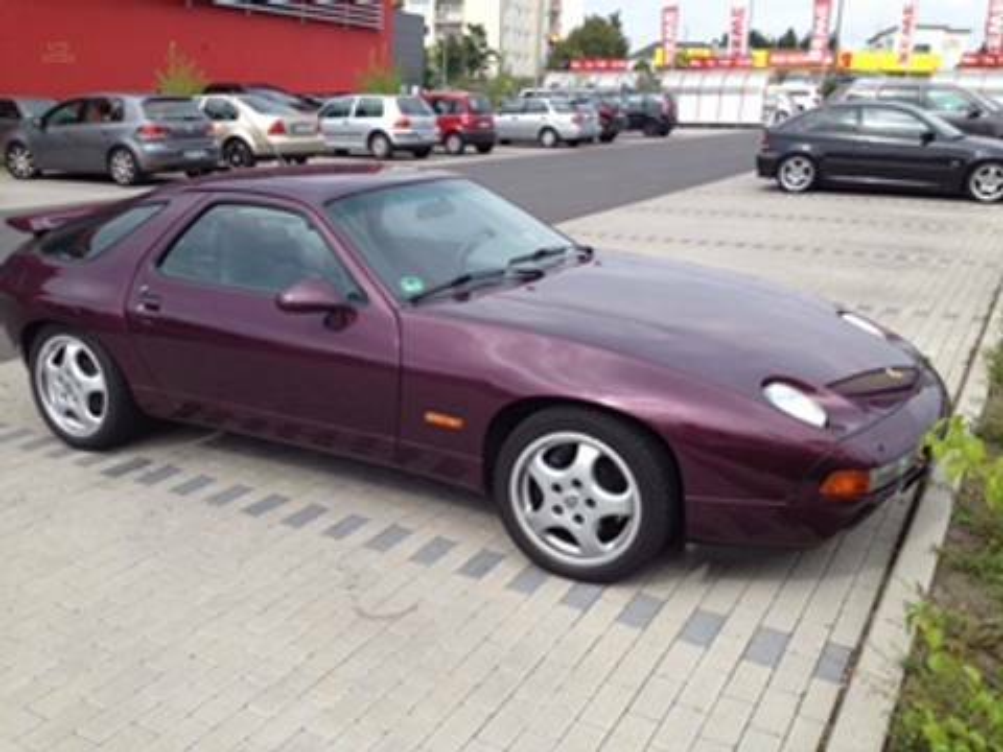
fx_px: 1014
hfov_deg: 52.6
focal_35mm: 35
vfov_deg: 40.7
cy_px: 376
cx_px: 502
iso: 50
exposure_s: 1/673
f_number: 2.4
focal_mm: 4.28
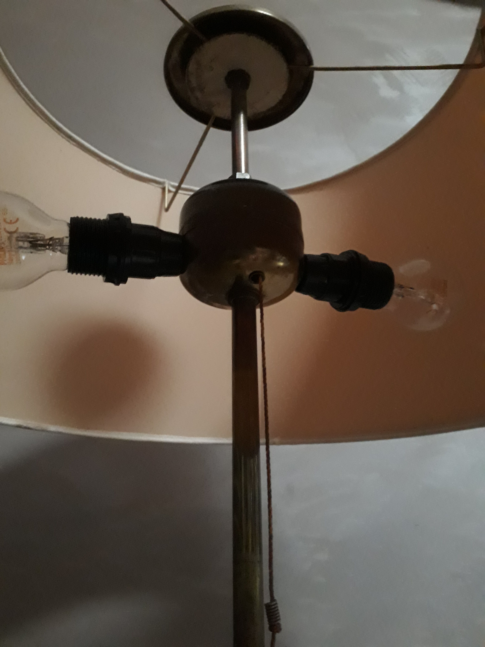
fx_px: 504
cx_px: 242
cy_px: 324
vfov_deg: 65.3
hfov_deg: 51.4
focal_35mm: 27
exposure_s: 1/17
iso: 800
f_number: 1.9
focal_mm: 3.6
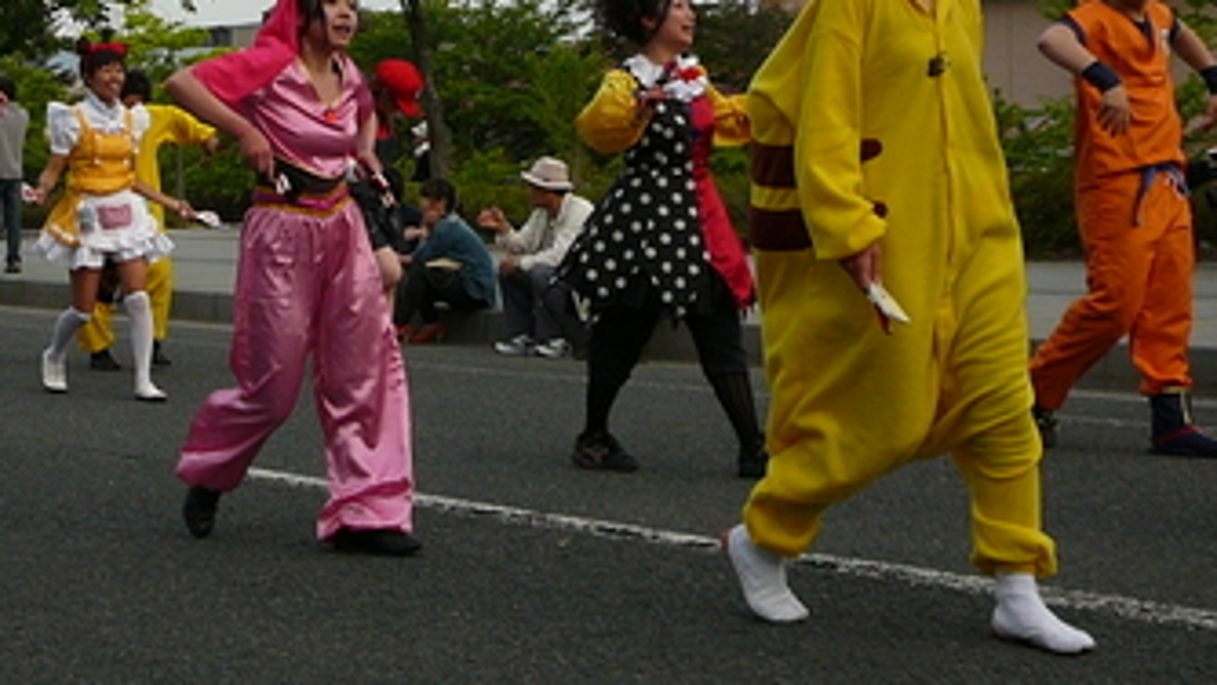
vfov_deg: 16.5
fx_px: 2356
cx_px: 146
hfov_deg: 28.0
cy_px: 226
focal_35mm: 73
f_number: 2.8
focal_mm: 5.2
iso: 100
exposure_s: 1/500
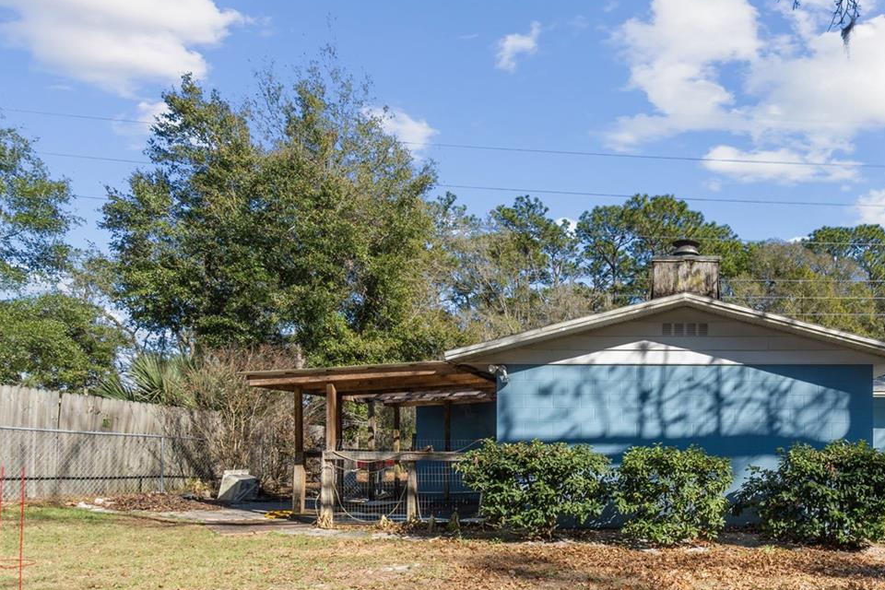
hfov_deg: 65.8
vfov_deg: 49.1
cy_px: 450
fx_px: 615
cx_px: 692
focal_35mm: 25
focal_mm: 10
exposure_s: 1/50
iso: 100
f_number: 8
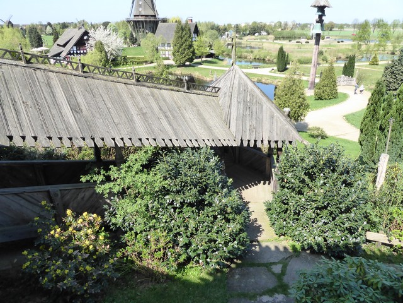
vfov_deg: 54.9
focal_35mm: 25
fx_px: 291
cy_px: 152
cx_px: 202
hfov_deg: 69.4
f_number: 3.3
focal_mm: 4.3
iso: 160
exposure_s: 1/400
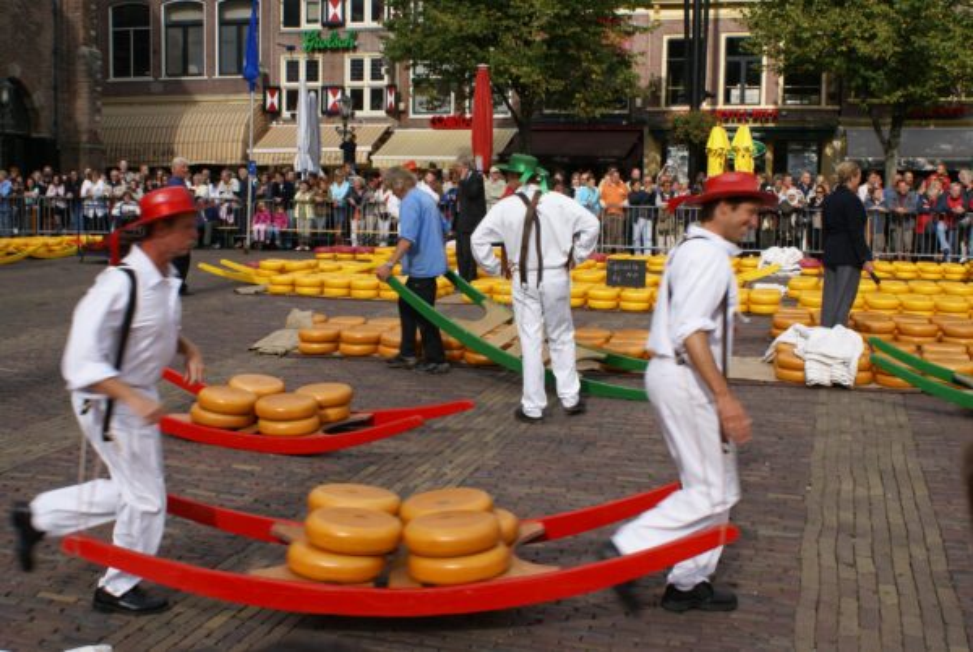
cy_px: 326
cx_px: 486
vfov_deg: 32.0
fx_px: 1137
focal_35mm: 42
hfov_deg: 46.3
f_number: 9
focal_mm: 28
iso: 100
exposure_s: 1/125
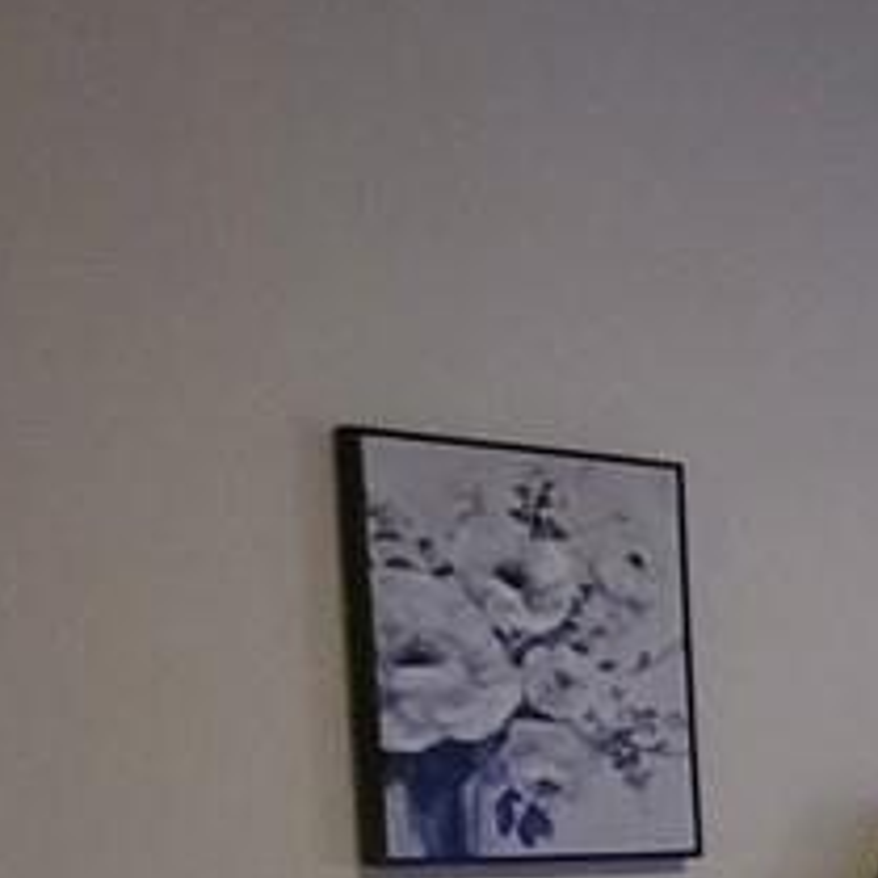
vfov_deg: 18.6
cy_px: 1088
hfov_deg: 12.9
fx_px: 2525
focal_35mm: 88
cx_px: 2302
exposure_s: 1/24
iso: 640
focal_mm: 2.2
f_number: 2.2
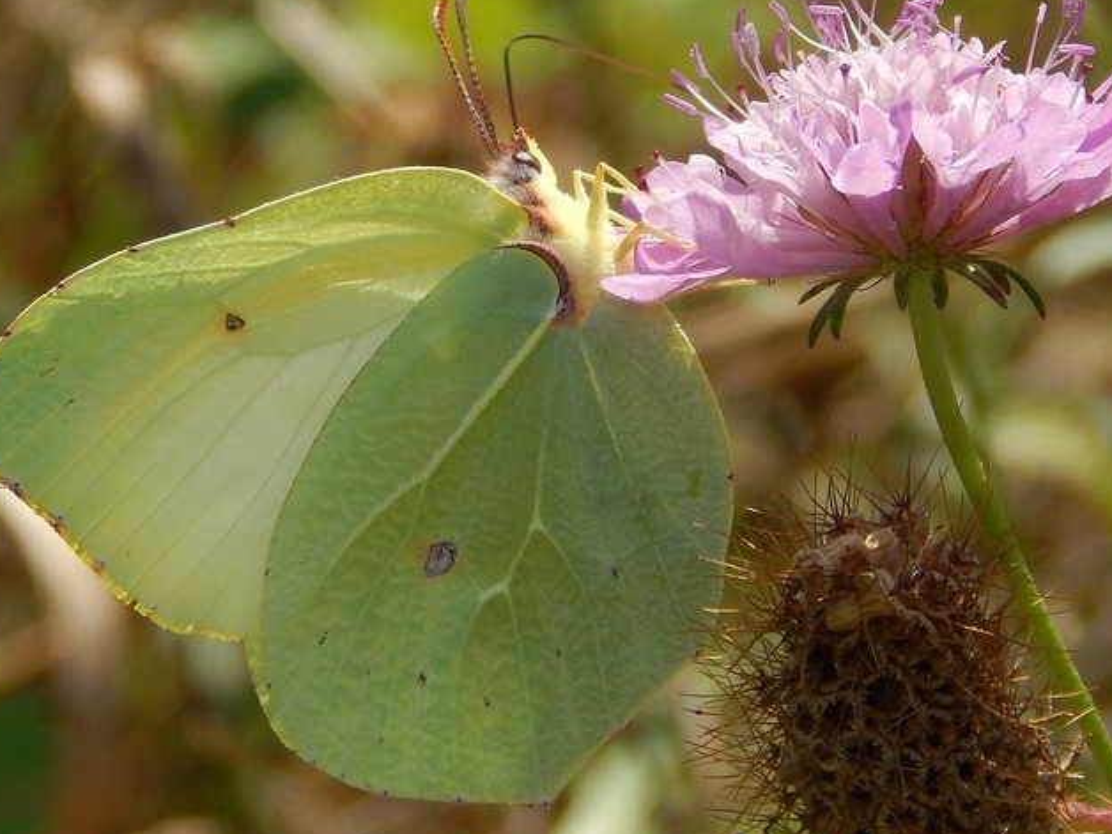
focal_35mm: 181
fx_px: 5814
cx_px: 568
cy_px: 398
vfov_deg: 8.2
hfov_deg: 10.9
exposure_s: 1/500
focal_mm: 25.3
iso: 125
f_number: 4.9
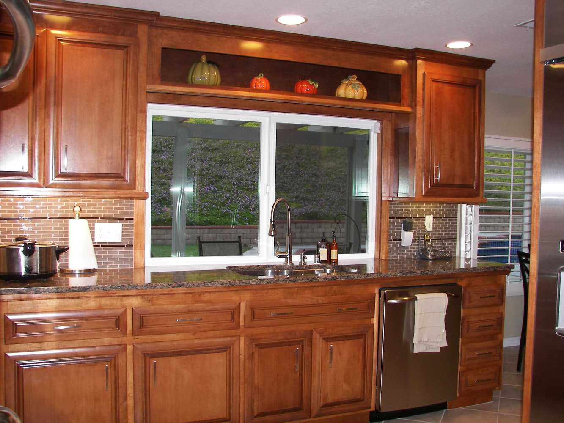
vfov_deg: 39.7
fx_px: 587
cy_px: 212
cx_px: 282
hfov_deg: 51.4
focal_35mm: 36
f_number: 2.8
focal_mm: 6
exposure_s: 1/30
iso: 100
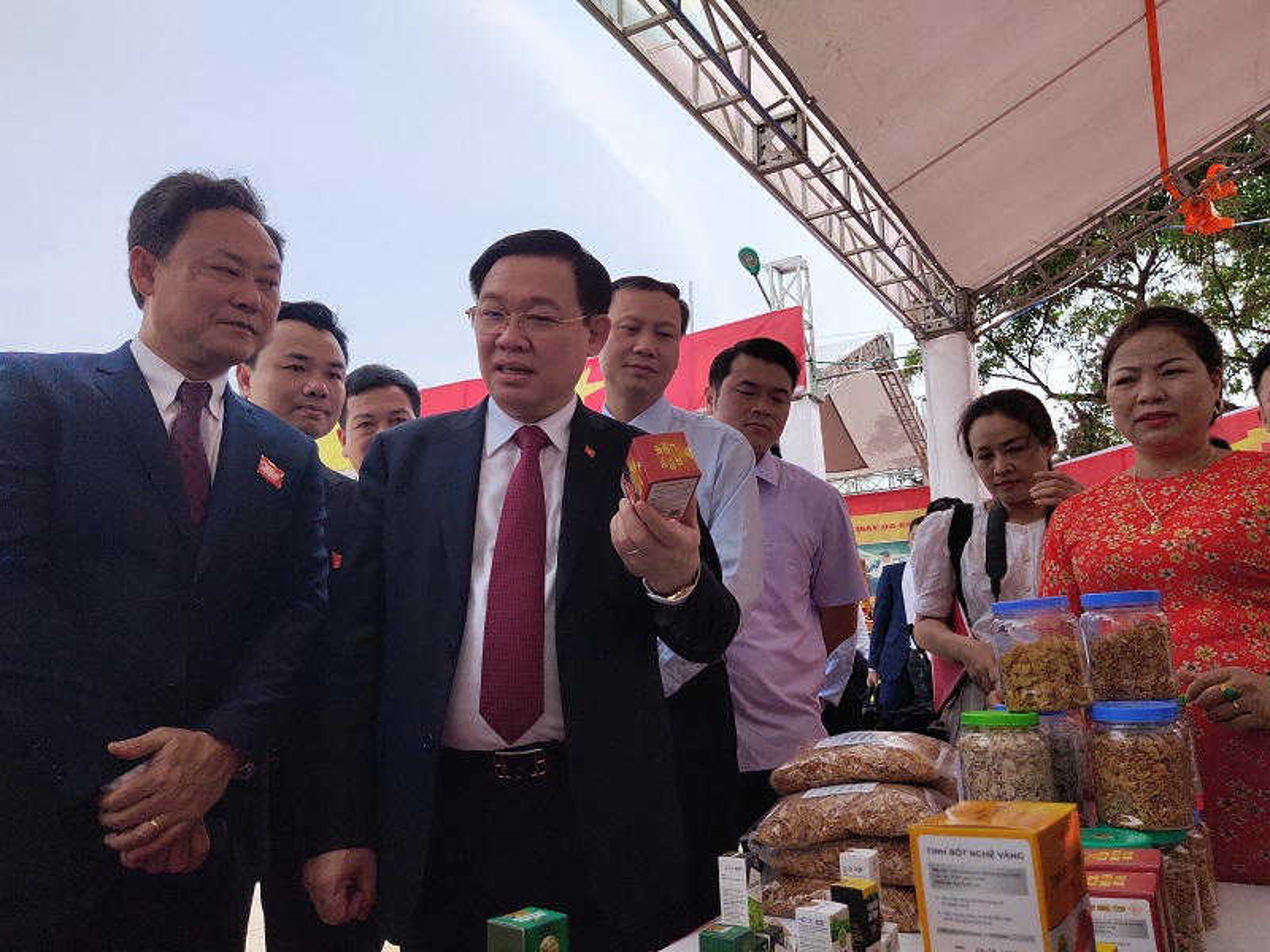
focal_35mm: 25
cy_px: 476
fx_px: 917
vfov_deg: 54.9
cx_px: 635
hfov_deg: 69.4
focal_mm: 4.71
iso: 50
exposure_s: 1/5307
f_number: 1.7
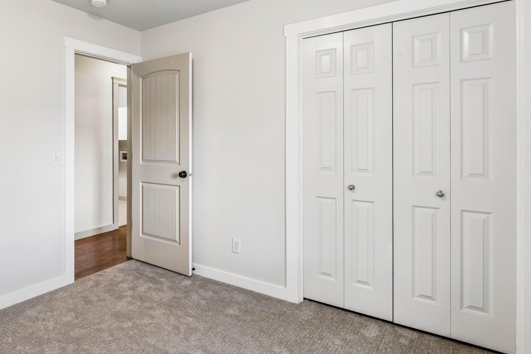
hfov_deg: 71.8
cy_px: 141
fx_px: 351
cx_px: 172
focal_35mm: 24
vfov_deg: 53.2
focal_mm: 15.5
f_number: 13
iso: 400
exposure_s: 1/4
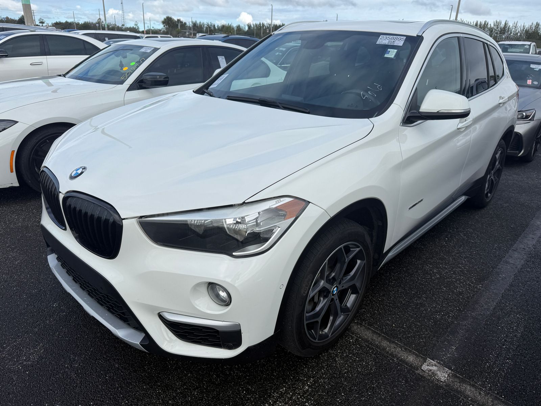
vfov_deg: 56.8
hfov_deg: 71.6
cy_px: 203
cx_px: 270
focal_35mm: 24
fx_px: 375
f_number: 1.78
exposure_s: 1/4673
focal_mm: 6.76
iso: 80
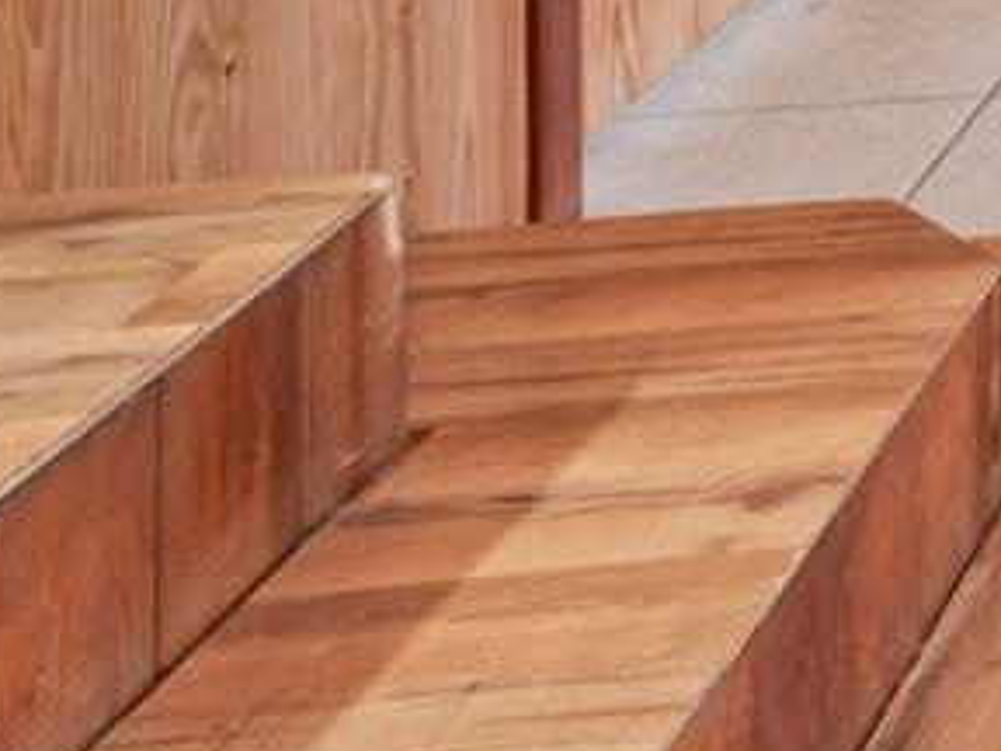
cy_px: -907
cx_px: 2284
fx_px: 2375
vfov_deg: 14.0
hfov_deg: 15.5
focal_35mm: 82
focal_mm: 15.4
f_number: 9
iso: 320
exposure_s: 3.2
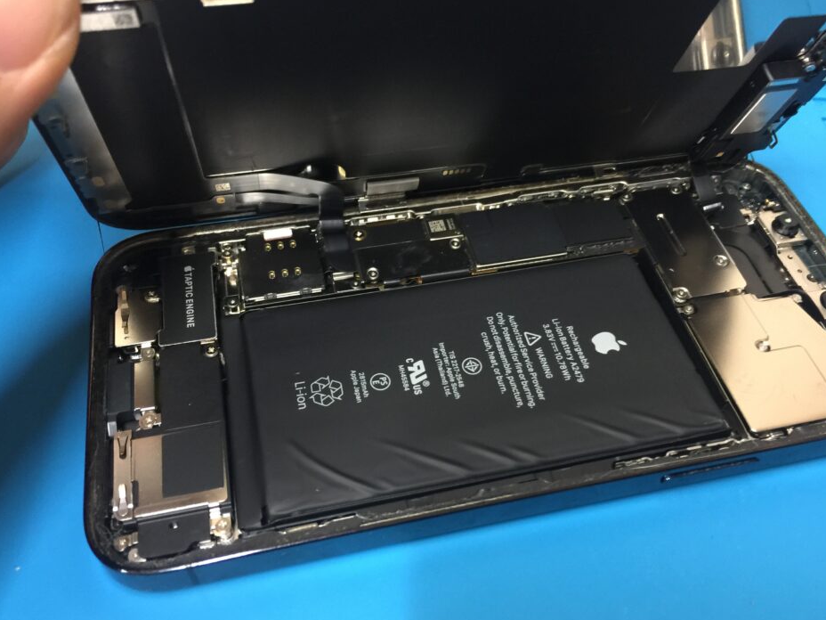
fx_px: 764
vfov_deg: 44.2
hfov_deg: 56.8
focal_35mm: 32
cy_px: 313
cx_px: 424
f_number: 2.2
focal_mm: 4.15
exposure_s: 1/15
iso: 100
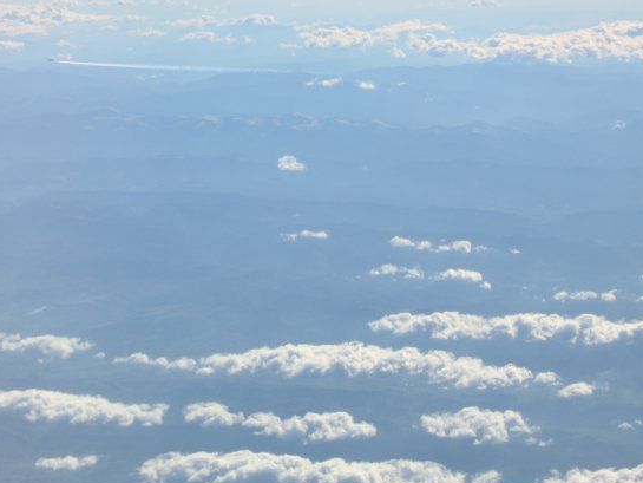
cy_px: 207
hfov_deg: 13.3
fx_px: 2750
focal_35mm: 148
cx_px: 277
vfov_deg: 10.0
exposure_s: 1/377
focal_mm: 26.3
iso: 64
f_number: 6.5
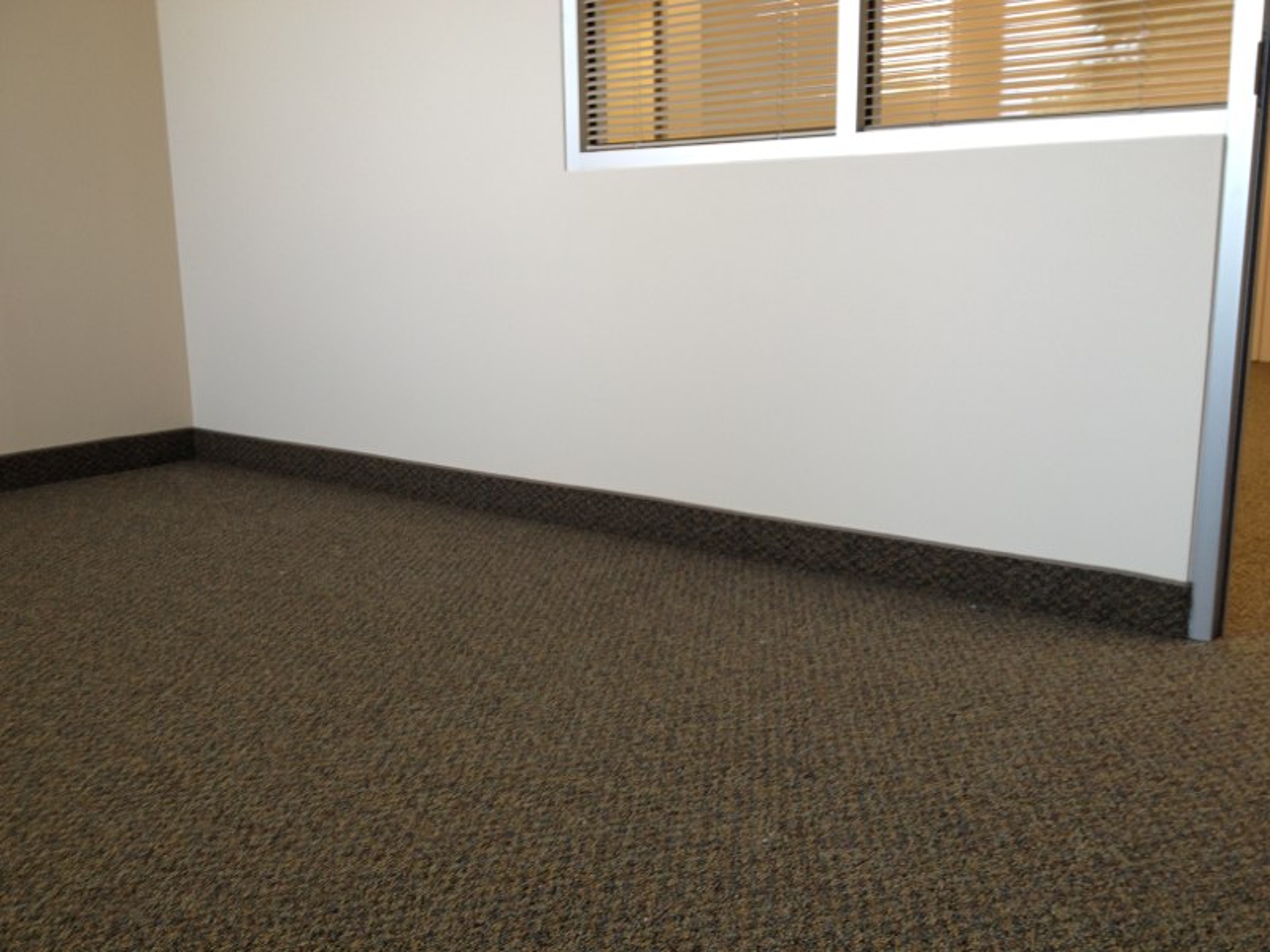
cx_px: 635
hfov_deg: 52.6
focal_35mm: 35
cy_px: 476
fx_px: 1284
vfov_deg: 40.7
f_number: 2.4
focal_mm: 4.28
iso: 64
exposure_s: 1/30
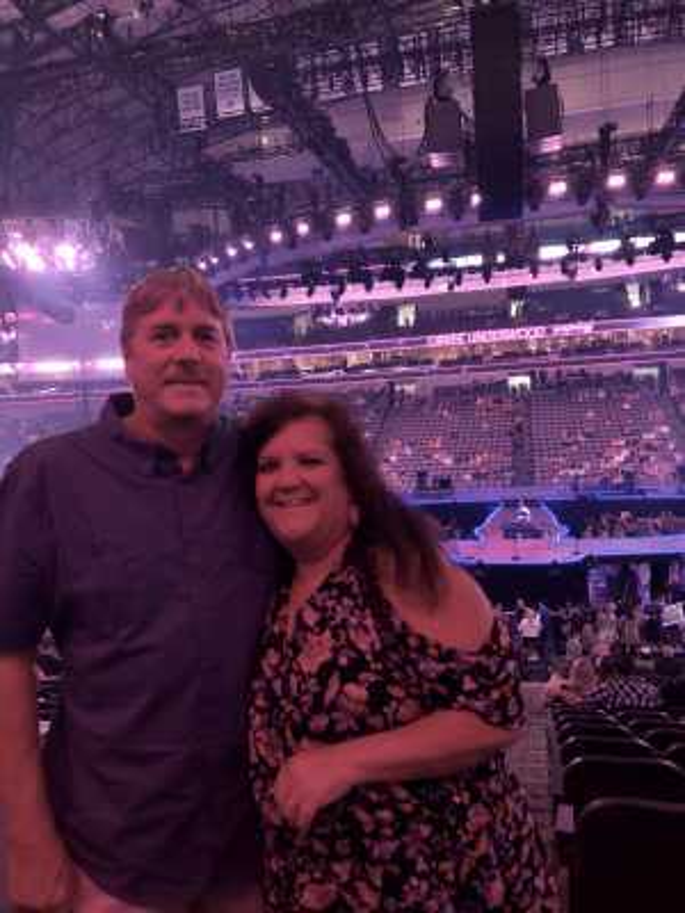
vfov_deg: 63.4
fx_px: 739
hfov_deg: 49.7
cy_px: 456
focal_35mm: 28
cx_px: 342
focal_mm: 3.99
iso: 400
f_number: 1.8
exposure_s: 1/46
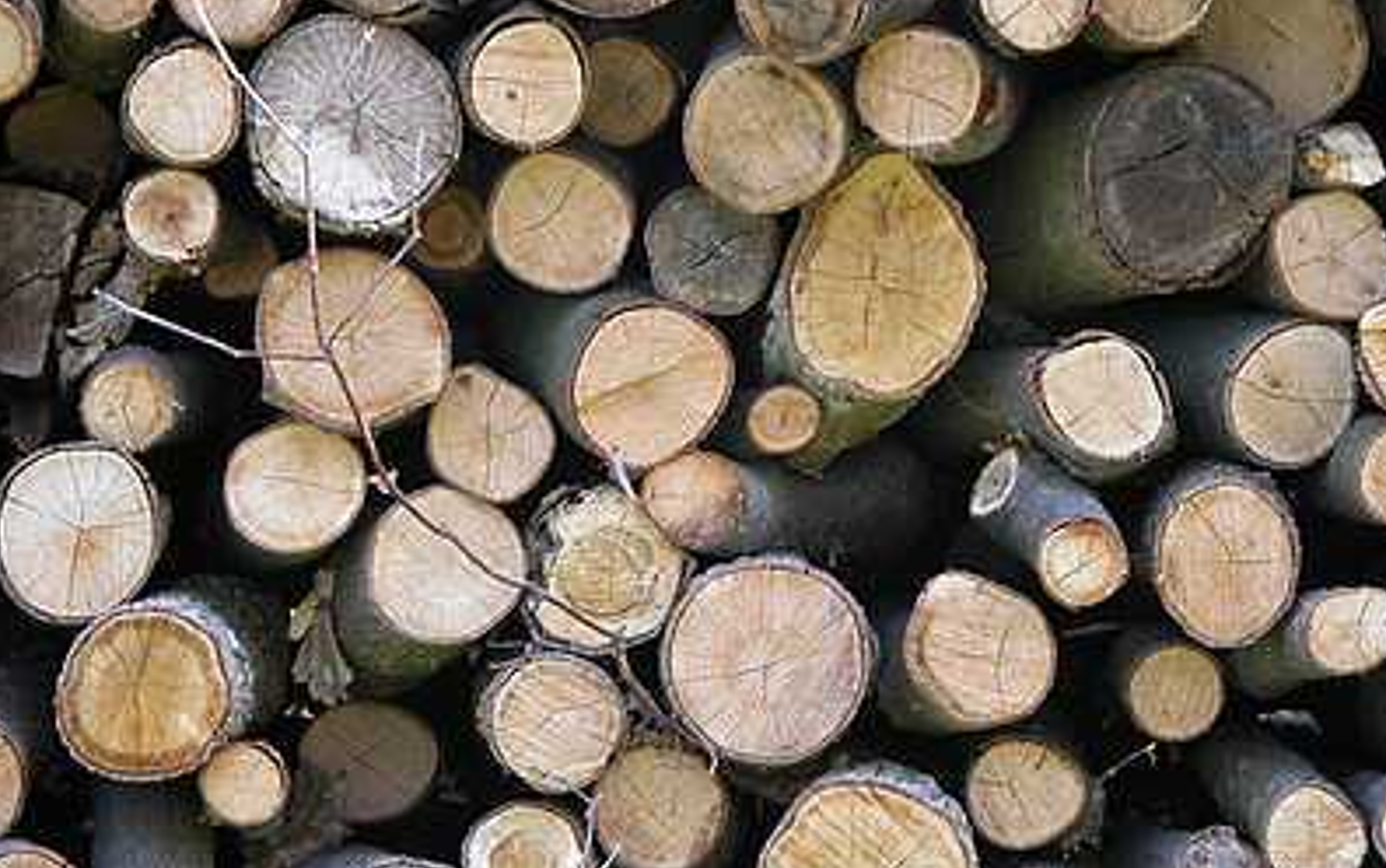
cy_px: 626
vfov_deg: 6.3
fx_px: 7823
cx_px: 798
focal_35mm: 207
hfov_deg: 10.1
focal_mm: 37.7
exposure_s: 1/117
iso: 100
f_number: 3.9
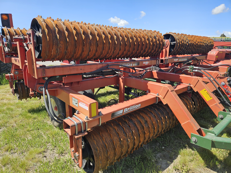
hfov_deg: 73.9
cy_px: 86
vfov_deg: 58.9
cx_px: 116
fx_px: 153
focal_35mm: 23
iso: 25
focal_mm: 5.4
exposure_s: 1/1129
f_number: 1.8
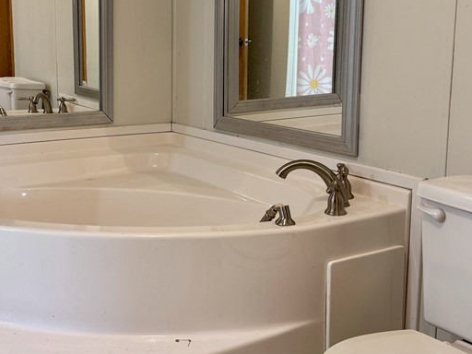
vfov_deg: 30.0
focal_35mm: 48
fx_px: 654
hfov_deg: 39.4
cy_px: 115
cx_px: 180
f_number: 1.78
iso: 160
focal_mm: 6.76
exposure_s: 1/60
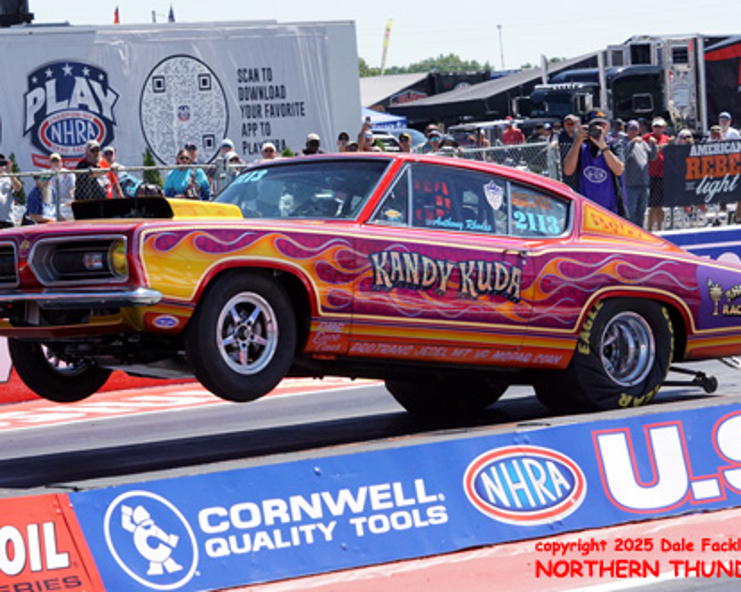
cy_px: 295
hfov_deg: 10.8
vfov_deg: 8.7
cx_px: 353
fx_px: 3915
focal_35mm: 179
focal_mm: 105
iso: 800
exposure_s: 1/1000
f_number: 8
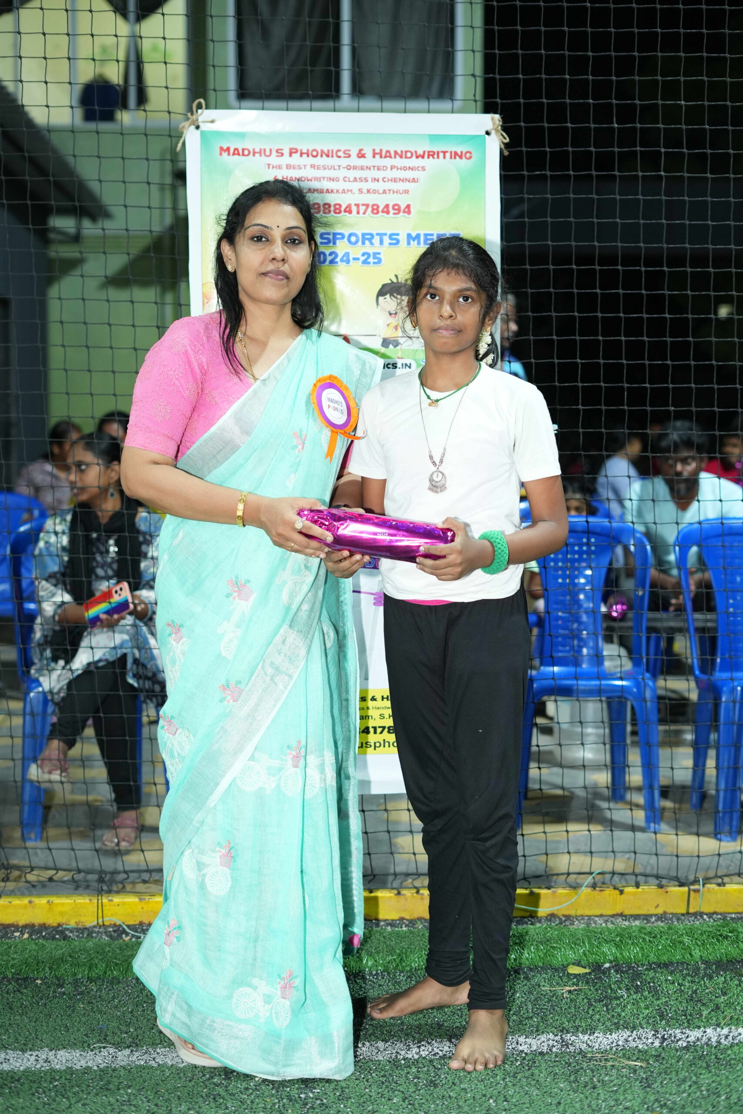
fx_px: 1548
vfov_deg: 39.6
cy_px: 557
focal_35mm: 50
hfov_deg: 27.0
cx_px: 372
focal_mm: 50
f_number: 2.8
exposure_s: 1/160
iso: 2000
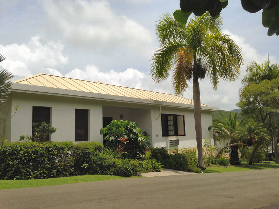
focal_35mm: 33
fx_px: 266
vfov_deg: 42.9
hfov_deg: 55.4
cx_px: 140
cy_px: 104
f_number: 2.4
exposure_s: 1/2710
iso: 50
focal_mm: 4.12
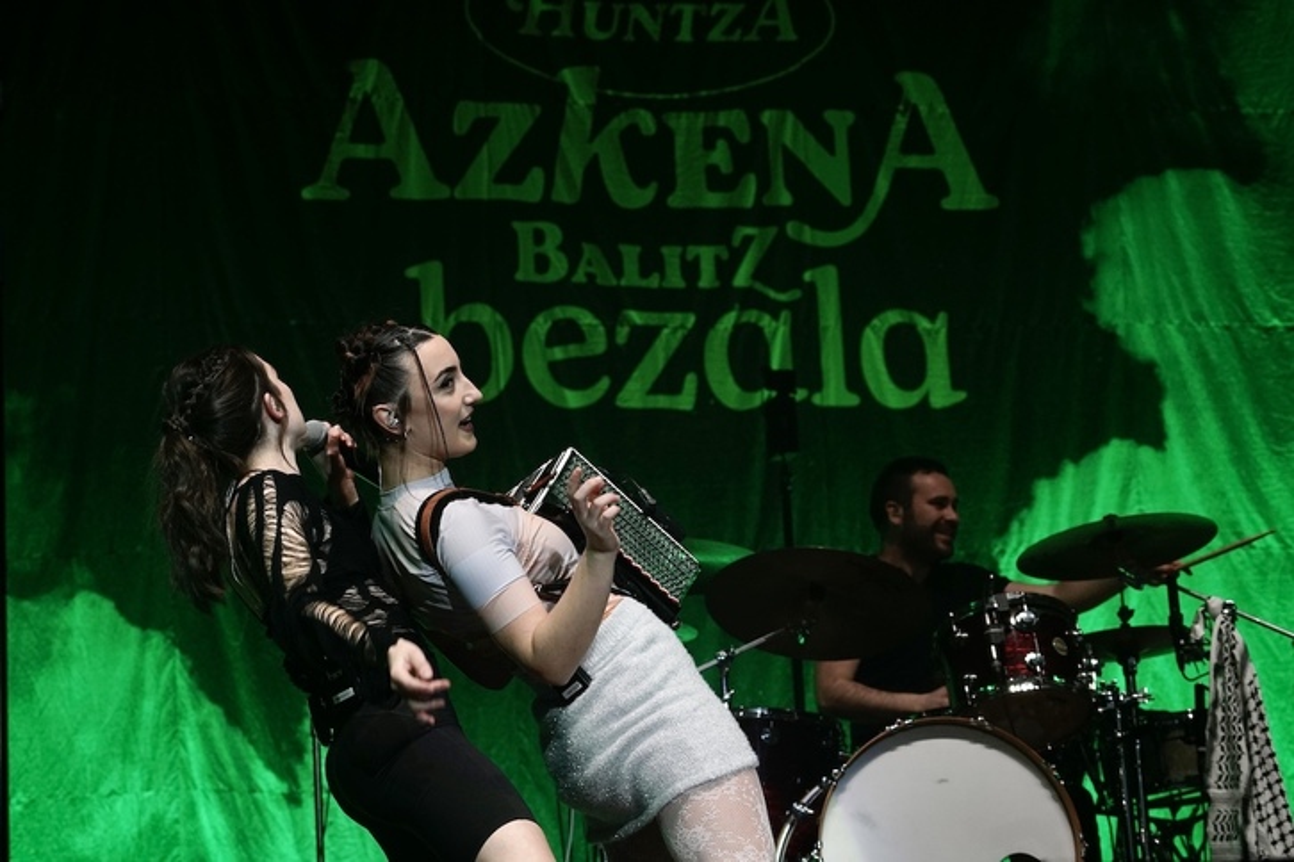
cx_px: 647
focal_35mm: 85
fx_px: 3055
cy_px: 431
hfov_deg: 23.9
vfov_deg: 16.1
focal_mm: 85
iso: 2000
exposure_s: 1/400
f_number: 5.6
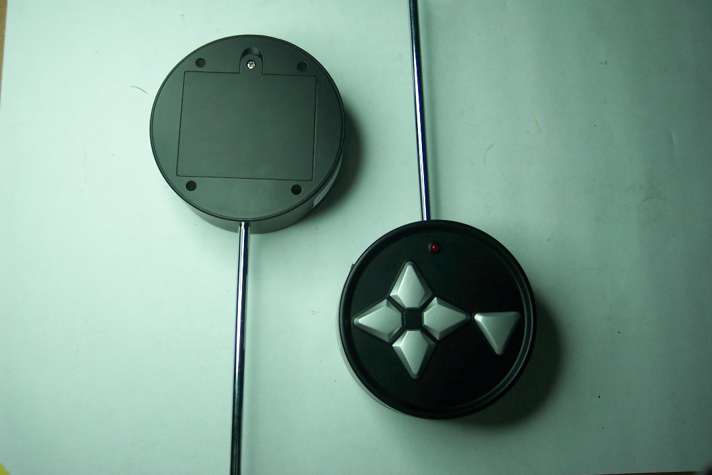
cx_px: 356
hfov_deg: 50.7
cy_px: 238
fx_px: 751
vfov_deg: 35.1
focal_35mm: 38
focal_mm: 8
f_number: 2.8
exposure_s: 1/90
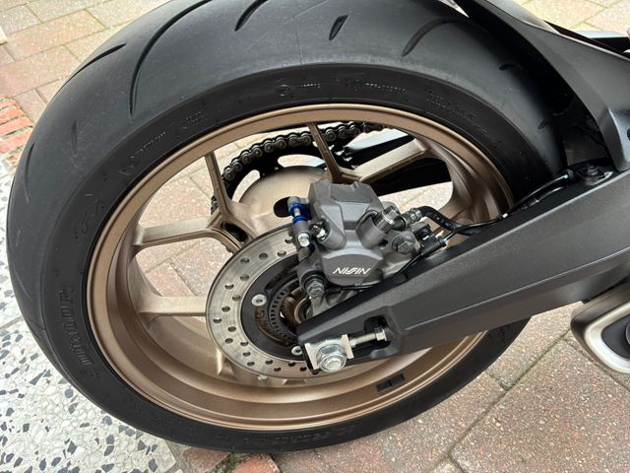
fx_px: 473
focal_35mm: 26
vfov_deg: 53.1
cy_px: 236
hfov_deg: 67.3
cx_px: 315
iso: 125
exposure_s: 1/60
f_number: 1.6
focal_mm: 5.96
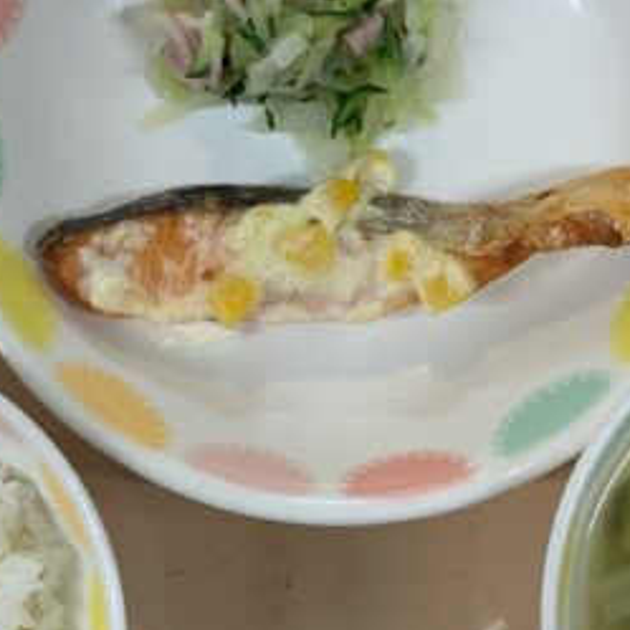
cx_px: 286
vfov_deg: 24.3
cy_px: 342
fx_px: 1462
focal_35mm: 71
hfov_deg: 24.3
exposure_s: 1/60
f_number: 1.8
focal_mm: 4.25
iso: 50
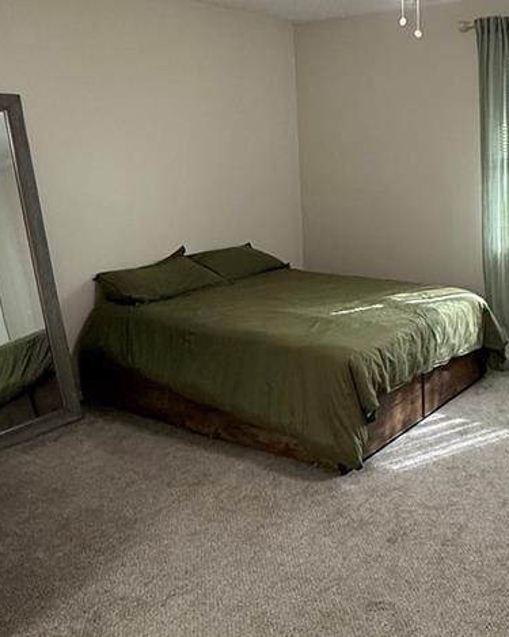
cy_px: 250
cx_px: 421
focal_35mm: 35
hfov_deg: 40.2
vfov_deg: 51.2
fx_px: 659
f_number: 2.2
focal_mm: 2.22
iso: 250
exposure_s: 1/120
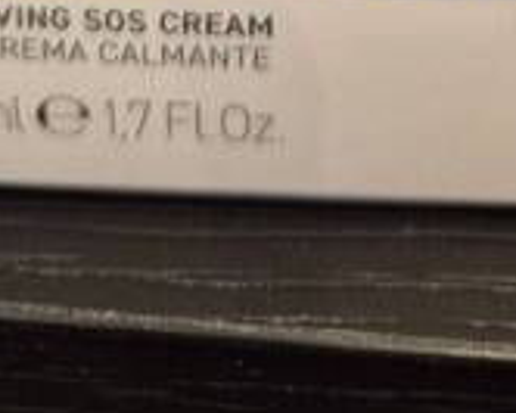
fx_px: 1238
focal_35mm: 81
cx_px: 270
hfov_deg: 23.5
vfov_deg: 14.4
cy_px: -500
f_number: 1.8
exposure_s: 1/57
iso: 160
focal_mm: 5.4
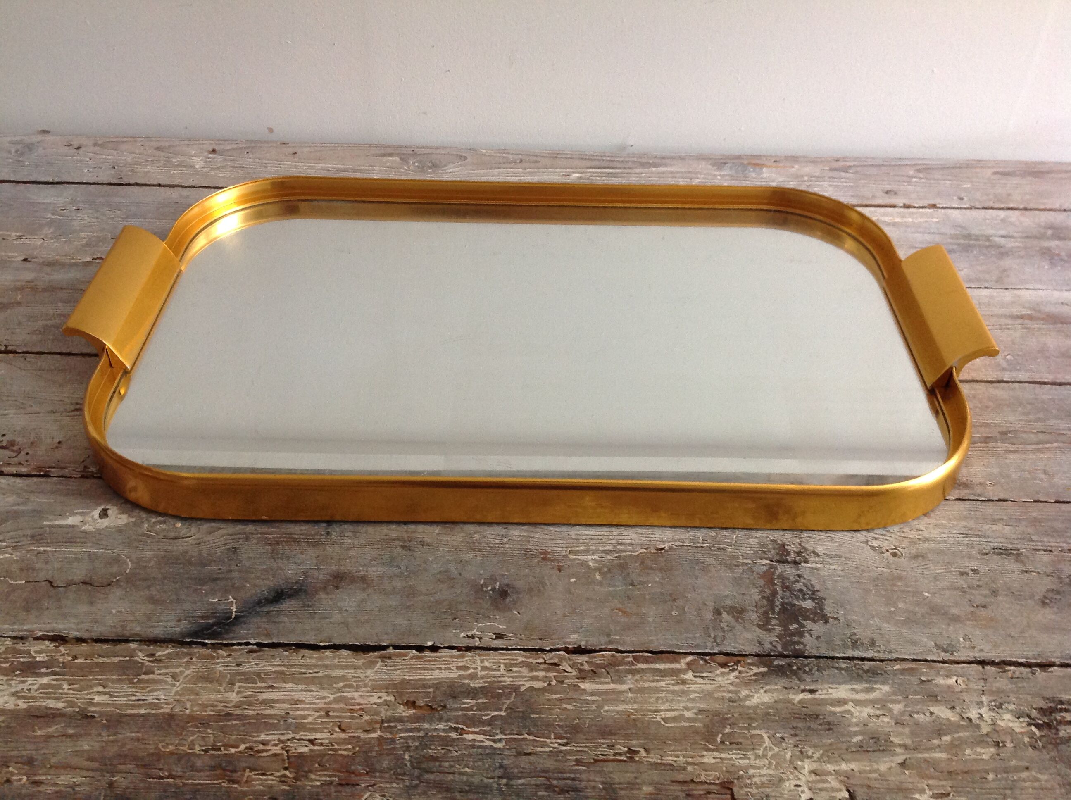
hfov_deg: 52.7
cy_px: 400
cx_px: 536
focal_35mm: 35
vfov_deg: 40.6
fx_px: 1081
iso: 160
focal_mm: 4.28
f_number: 2.4
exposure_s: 1/15
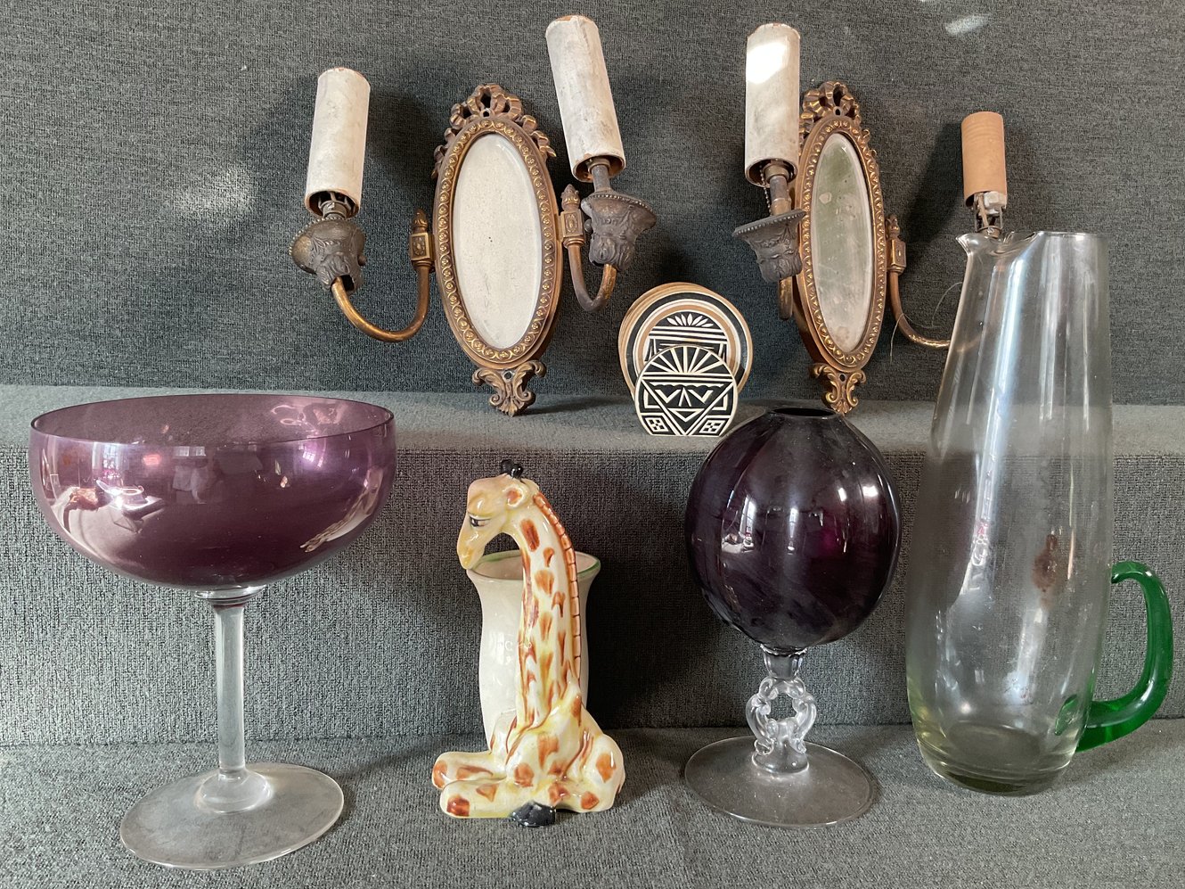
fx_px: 1129
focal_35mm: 33
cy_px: 420
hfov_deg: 55.3
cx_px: 646
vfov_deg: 42.9
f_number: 1.8
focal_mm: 3
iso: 64
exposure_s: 1/60
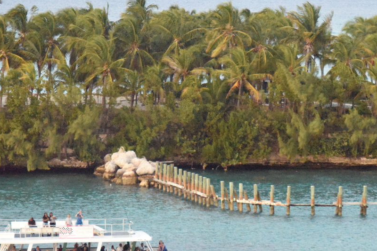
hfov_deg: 8.6
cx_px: 229
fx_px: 2514
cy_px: 132
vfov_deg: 5.7
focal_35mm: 240
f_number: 5.6
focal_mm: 150
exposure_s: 1/320
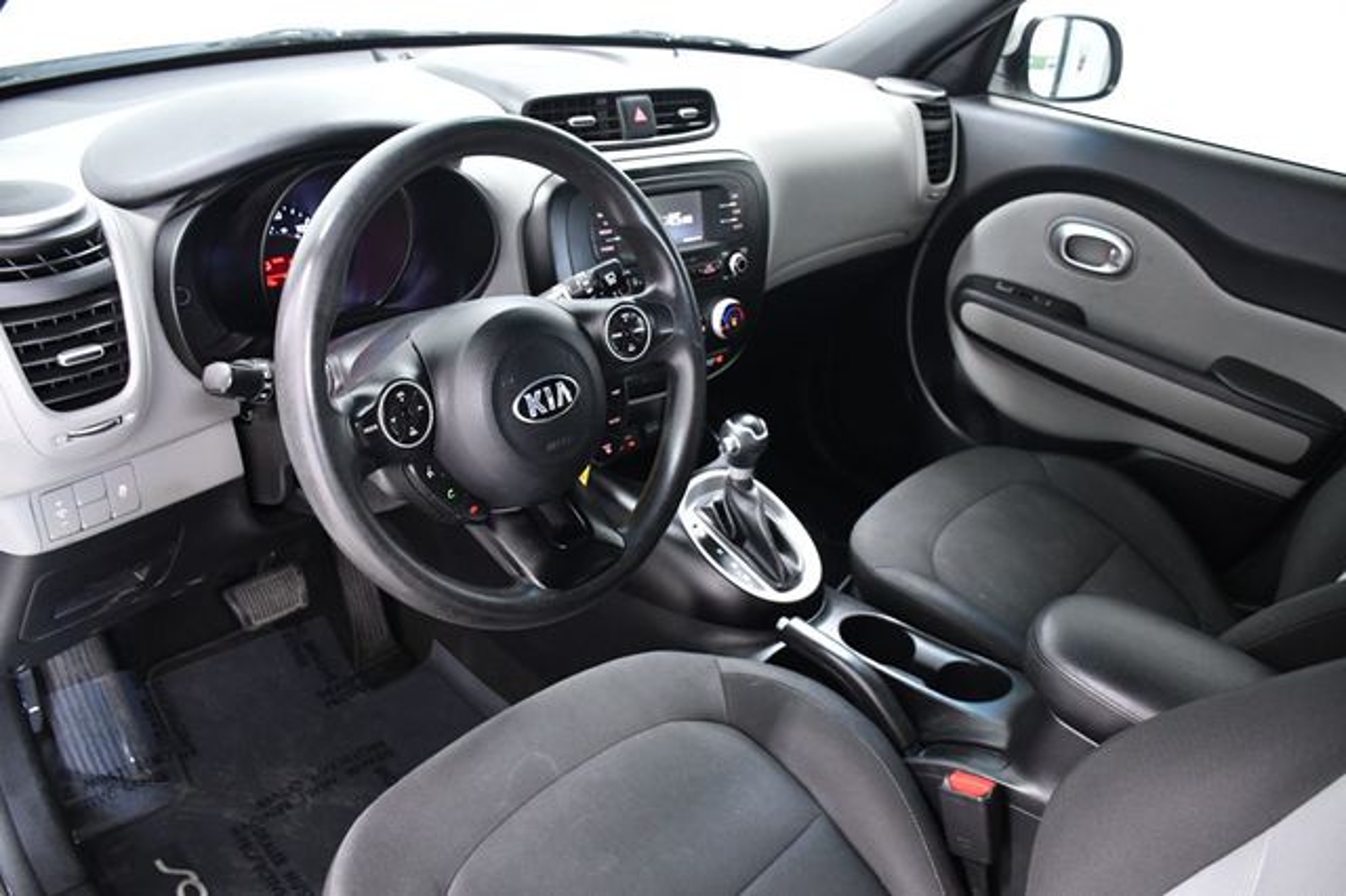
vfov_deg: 47.9
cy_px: 448
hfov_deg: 67.4
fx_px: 1009
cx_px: 673
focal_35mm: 27
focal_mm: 18
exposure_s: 1/60
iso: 2500
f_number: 4
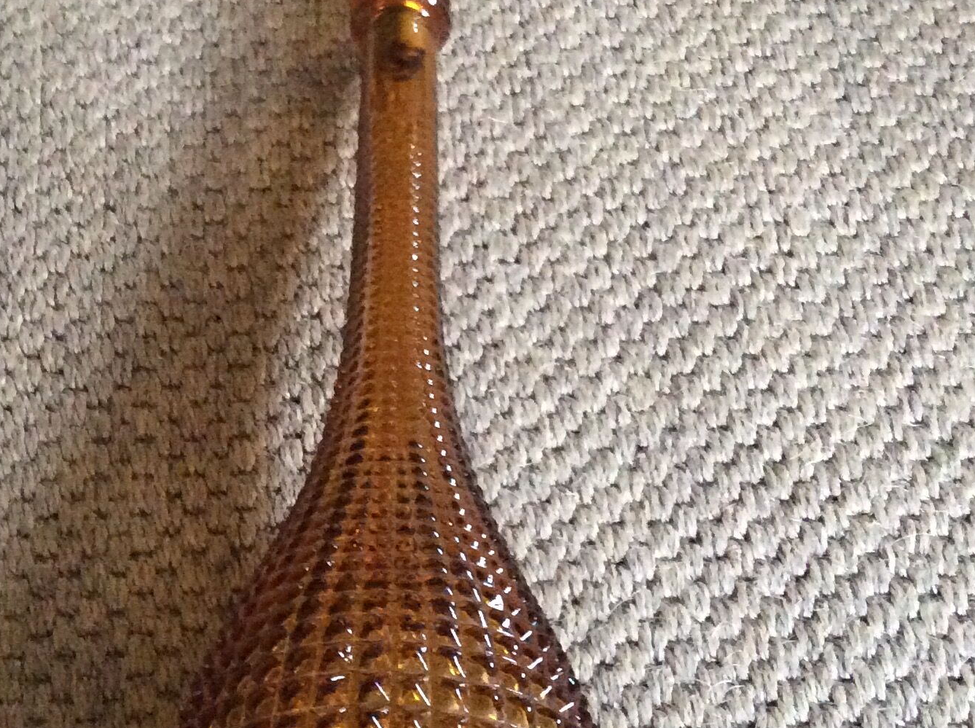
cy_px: 376
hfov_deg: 31.0
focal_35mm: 62
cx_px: 308
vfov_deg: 23.6
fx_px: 1743
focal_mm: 3.3
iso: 500
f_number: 2.4
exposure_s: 1/15
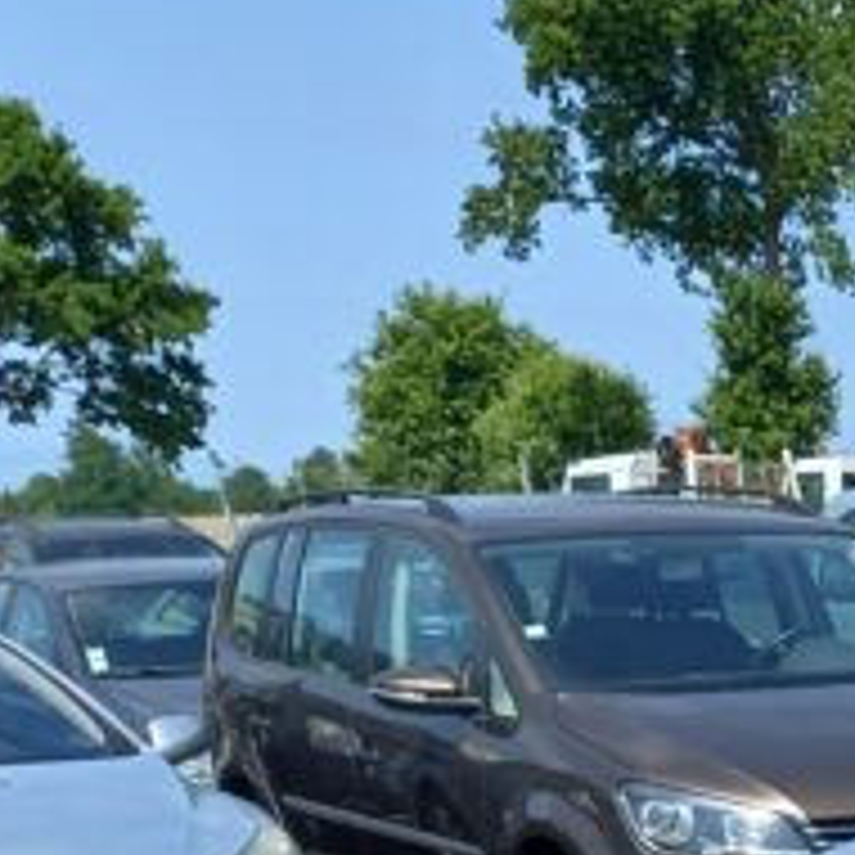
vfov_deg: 17.0
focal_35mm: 93
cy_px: 1251
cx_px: 1530
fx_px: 2599
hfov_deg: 15.9
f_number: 2
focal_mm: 4.6
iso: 25
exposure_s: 1/697
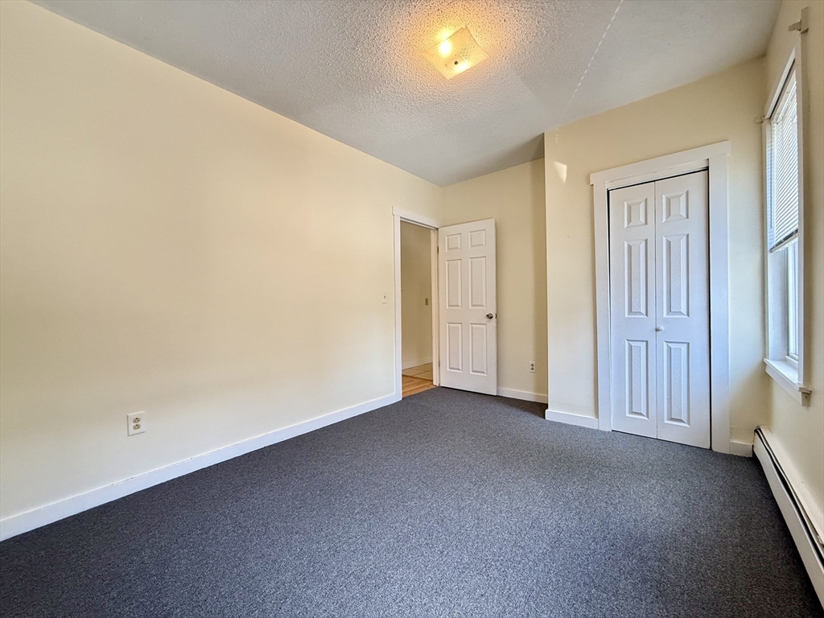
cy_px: 309
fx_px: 333
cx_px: 412
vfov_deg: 85.7
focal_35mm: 14
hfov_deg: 102.1
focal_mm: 2.22
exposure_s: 1/120
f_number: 2.2
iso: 320
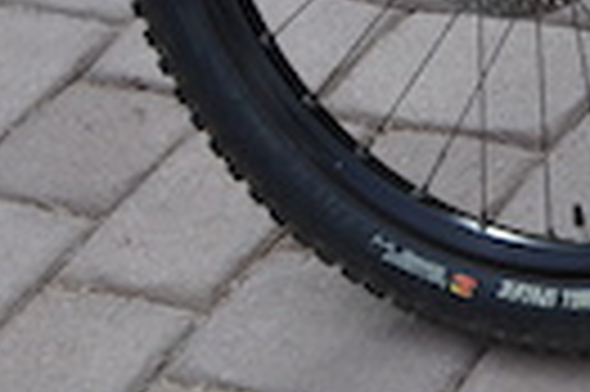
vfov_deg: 6.6
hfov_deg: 8.6
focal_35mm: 201
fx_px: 3290
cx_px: 1729
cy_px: -363
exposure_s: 1/200
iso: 200
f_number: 7.1
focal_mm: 22
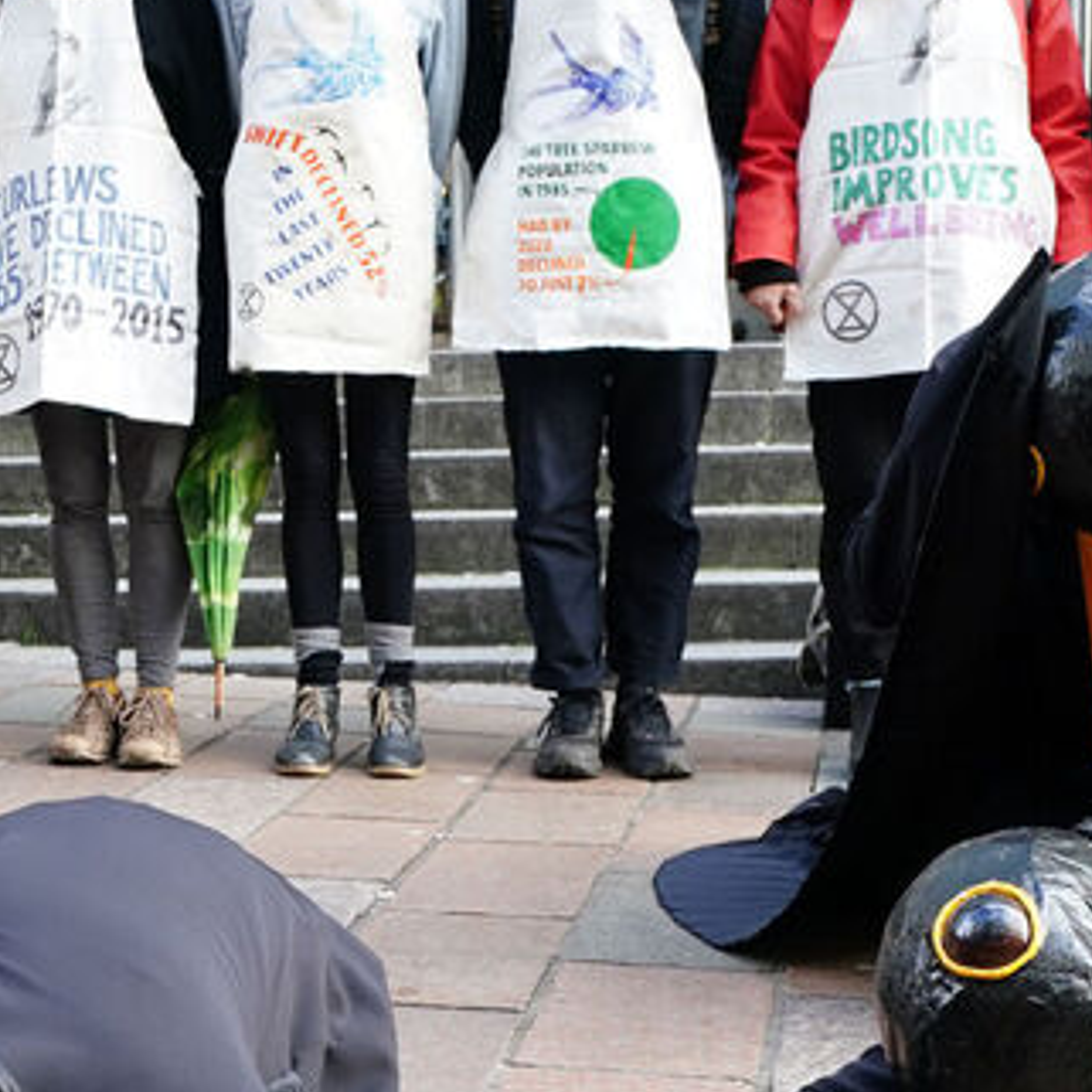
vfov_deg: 24.5
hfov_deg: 24.7
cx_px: 510
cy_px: 742
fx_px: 2498
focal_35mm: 70
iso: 250
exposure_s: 1/125
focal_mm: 22
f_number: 4
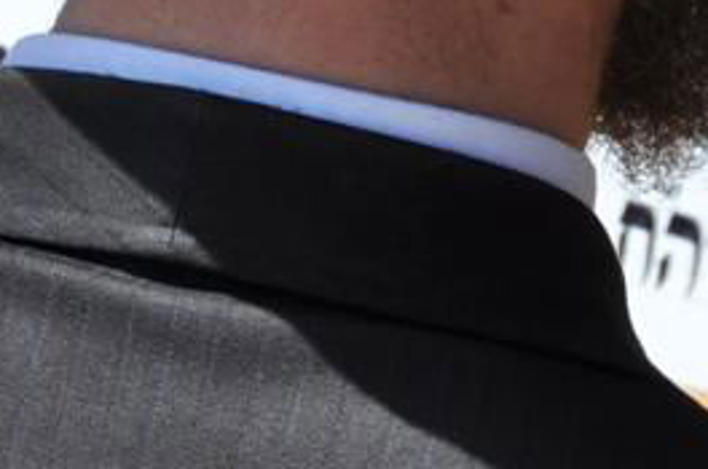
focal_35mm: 651
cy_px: -228
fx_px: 12780
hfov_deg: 3.2
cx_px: -148
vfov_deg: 2.1
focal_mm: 112
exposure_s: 1/400
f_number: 10
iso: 200
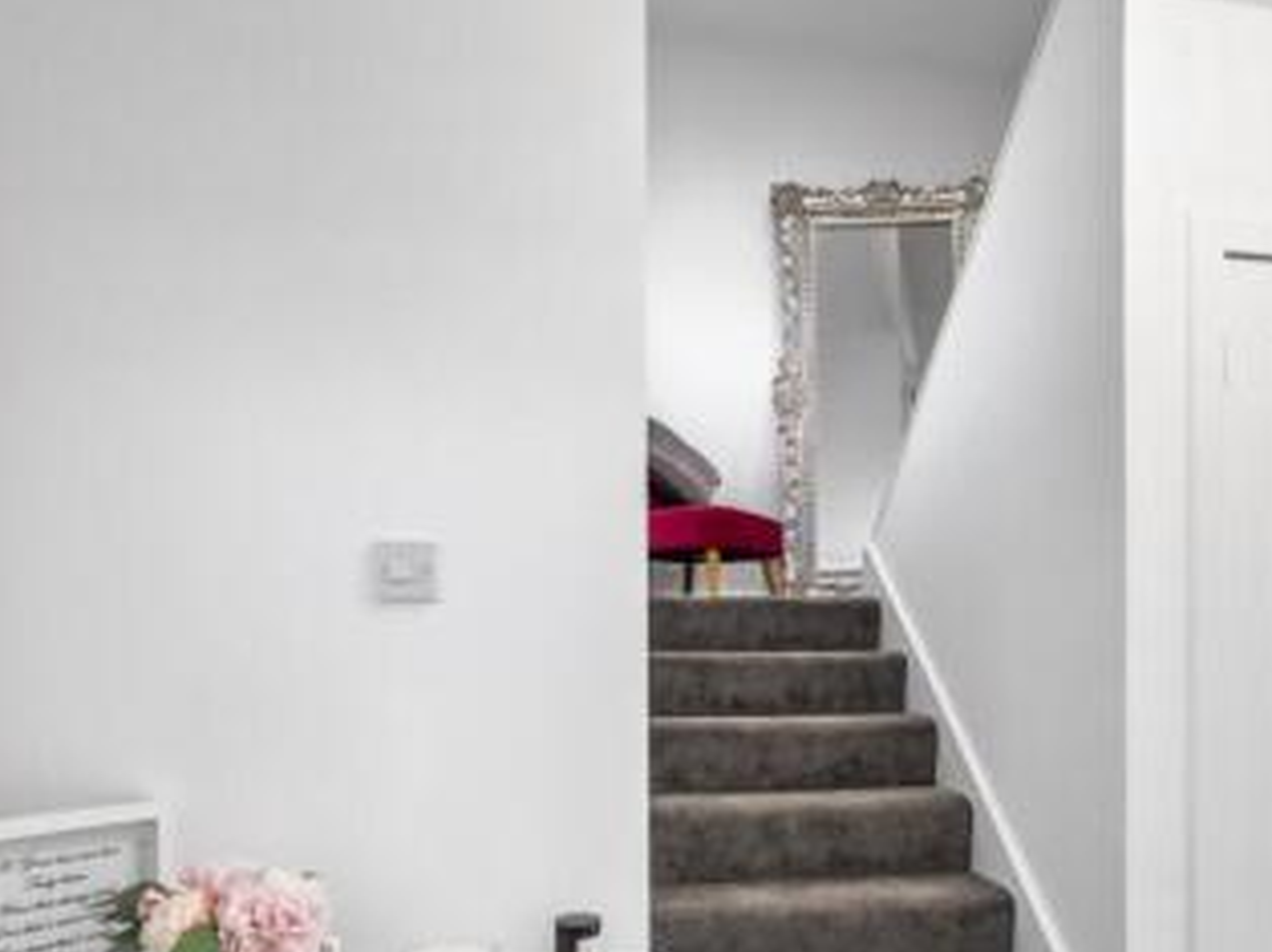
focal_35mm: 26
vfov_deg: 51.8
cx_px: 751
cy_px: 650
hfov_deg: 66.8
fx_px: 955
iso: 160
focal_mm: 2.22
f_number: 2.2
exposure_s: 1/100
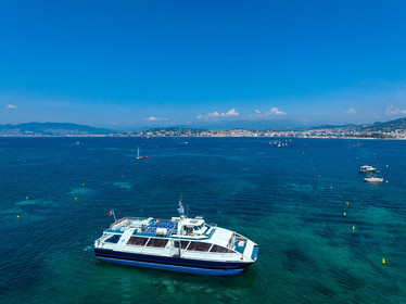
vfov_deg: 56.8
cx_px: 203
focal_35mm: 24
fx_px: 281
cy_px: 152
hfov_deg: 71.6
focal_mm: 12.3
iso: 200
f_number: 7.1
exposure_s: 1/1250
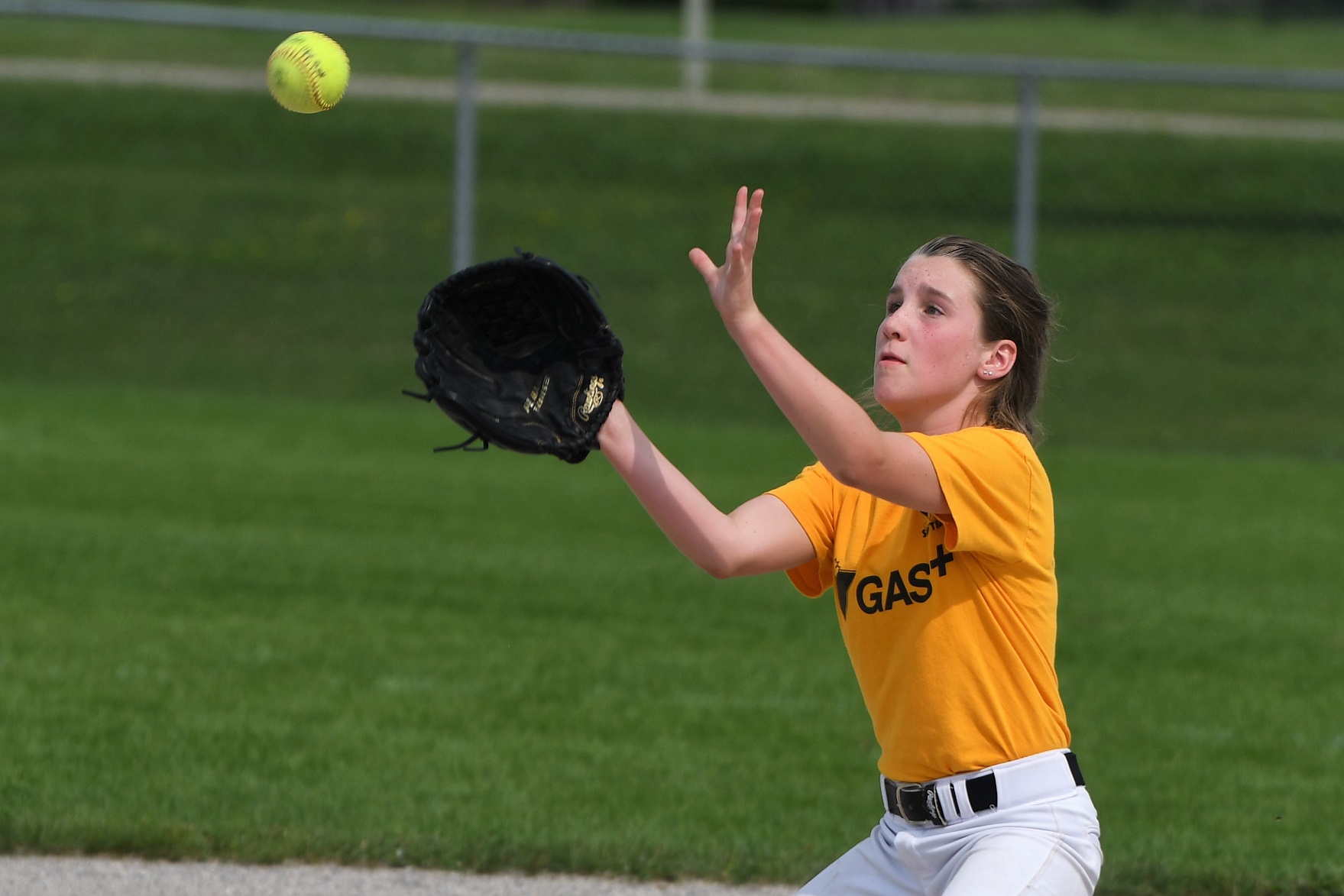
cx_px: 672
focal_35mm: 300
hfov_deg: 6.9
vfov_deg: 4.6
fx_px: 11200
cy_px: 448
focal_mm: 200
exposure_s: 1/1000
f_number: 5.6
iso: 125
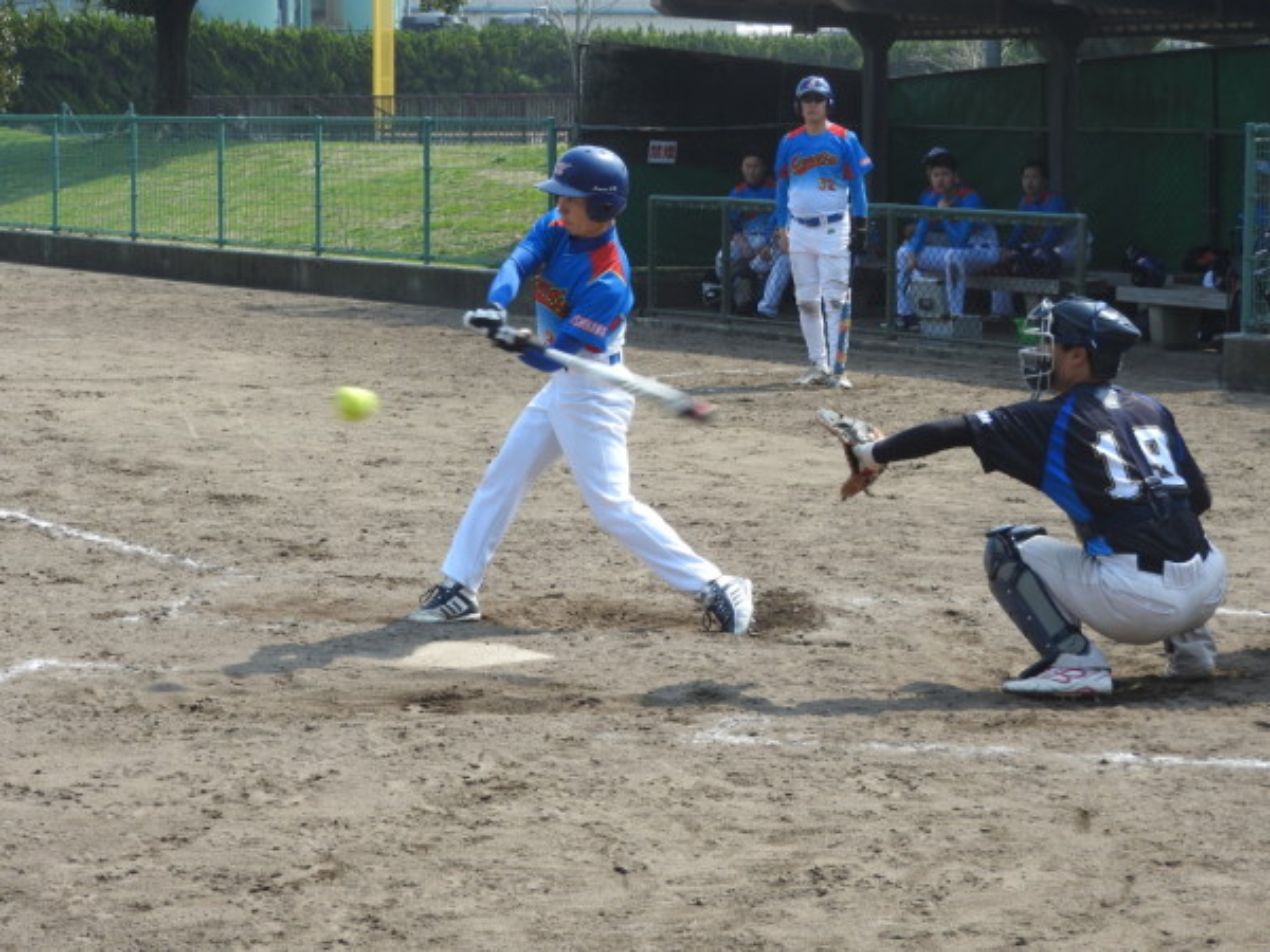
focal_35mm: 95
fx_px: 3485
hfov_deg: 20.7
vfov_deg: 15.6
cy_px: 476
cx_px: 635
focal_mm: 17
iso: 100
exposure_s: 1/400
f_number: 4.8
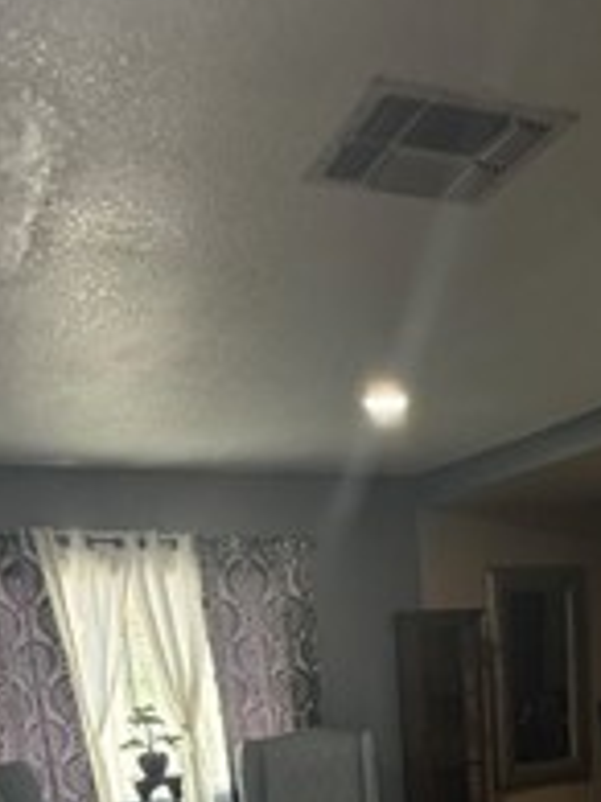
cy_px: 921
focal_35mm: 46
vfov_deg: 34.5
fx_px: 1066
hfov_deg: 31.0
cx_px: 449
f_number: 2.2
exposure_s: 1/60
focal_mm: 2.22
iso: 250
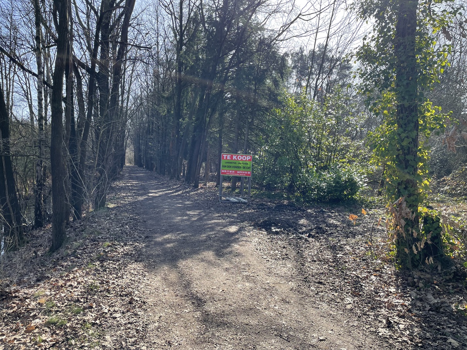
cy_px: 175
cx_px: 234
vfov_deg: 53.1
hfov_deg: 67.3
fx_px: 351
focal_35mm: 26
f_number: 1.6
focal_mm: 4.2
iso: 32
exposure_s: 1/1082
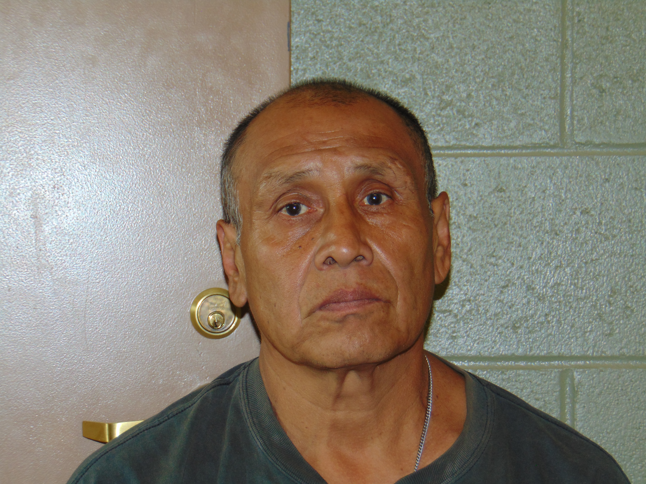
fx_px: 2015
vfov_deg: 13.7
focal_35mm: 108
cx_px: 323
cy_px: 242
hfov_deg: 18.2
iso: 80
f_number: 3.9
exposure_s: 1/30
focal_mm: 19.4
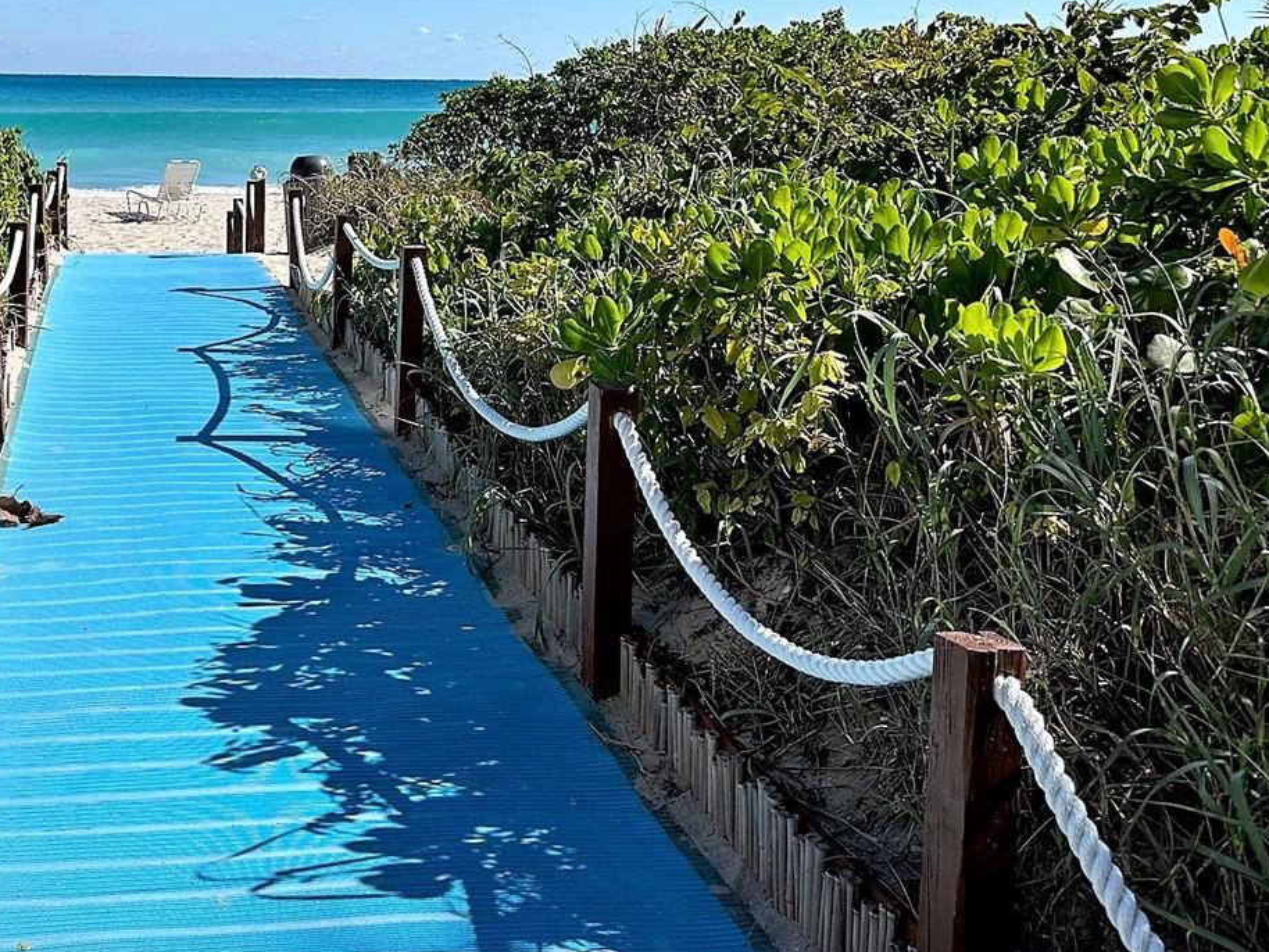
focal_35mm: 42
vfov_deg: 33.8
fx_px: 1540
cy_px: 268
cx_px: 276
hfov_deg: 43.0
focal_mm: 6.86
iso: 80
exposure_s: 1/5263
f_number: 1.78
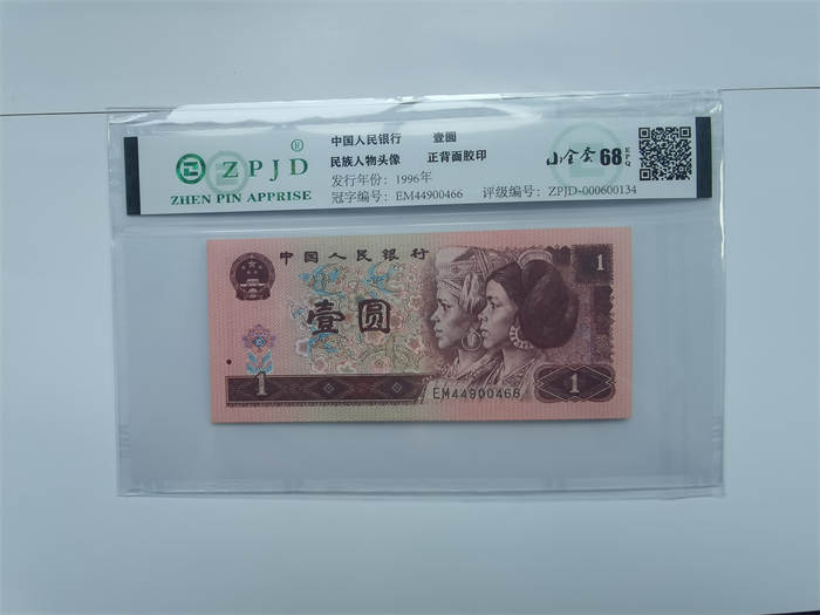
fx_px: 640
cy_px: 308
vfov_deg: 51.4
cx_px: 410
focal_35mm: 27
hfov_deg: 65.3
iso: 125
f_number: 2.2
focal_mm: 2.26
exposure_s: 1/50
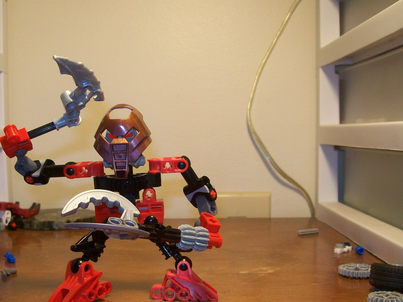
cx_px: 159
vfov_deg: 30.8
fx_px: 547
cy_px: 189
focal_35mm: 47
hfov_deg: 40.2
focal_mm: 6
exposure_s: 1/64
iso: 80
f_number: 2.7
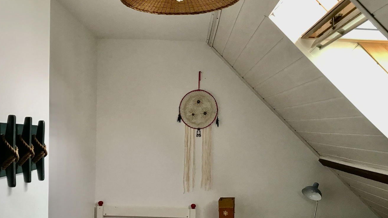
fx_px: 381
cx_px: 184
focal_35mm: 37
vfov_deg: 31.8
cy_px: 142
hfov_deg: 54.0
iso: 40
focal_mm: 3.99
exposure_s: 1/17
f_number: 1.8
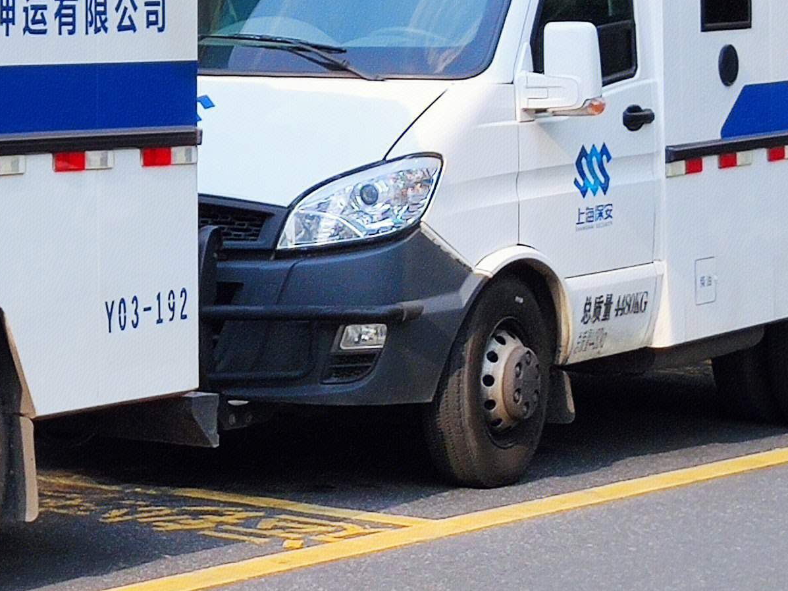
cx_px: -335
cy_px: -49
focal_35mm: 147
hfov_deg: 12.8
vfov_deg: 10.0
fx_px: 3347
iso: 112
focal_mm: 4.75
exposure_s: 1/1085
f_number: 1.75
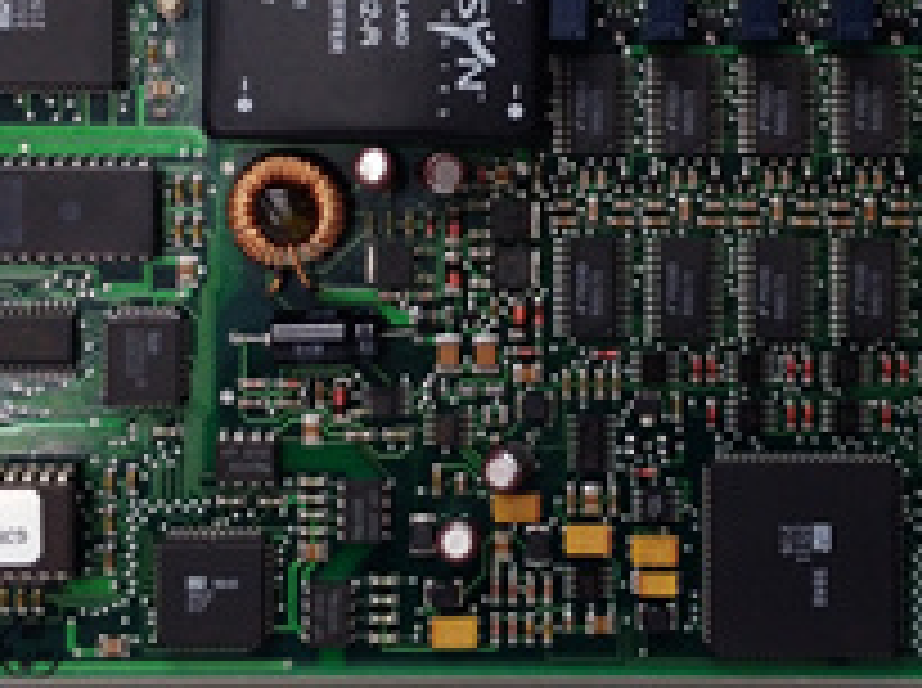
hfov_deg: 29.4
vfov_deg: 22.0
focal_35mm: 66
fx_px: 1755
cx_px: 535
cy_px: 164
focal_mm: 3.79
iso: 277
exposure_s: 1/33
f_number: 2
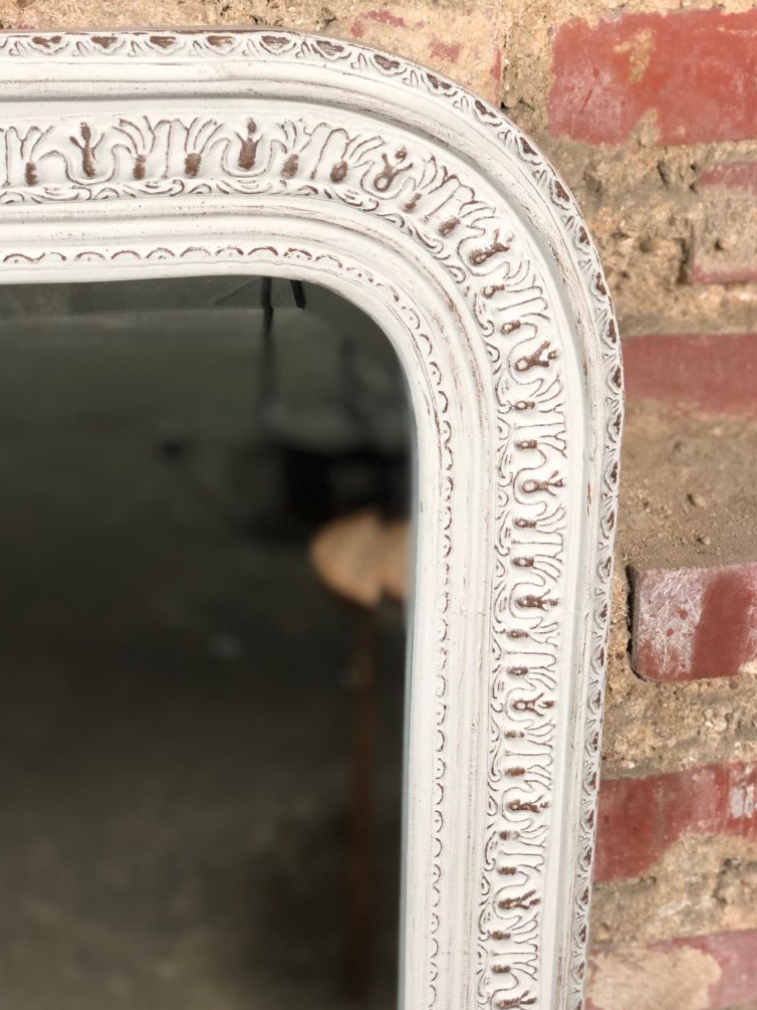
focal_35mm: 53
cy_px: 509
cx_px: 374
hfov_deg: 27.5
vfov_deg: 36.2
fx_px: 1545
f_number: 2.4
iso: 80
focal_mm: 6
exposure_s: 1/33
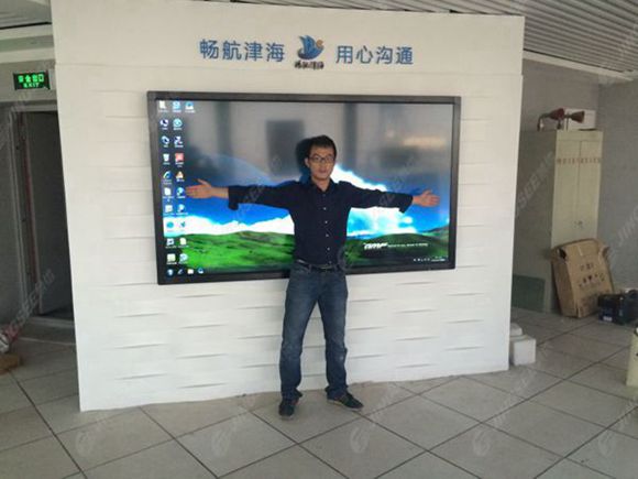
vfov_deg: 48.2
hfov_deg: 61.7
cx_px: 319
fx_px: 534
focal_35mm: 29
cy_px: 240
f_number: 2.2
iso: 50
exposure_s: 1/30
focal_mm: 4.15
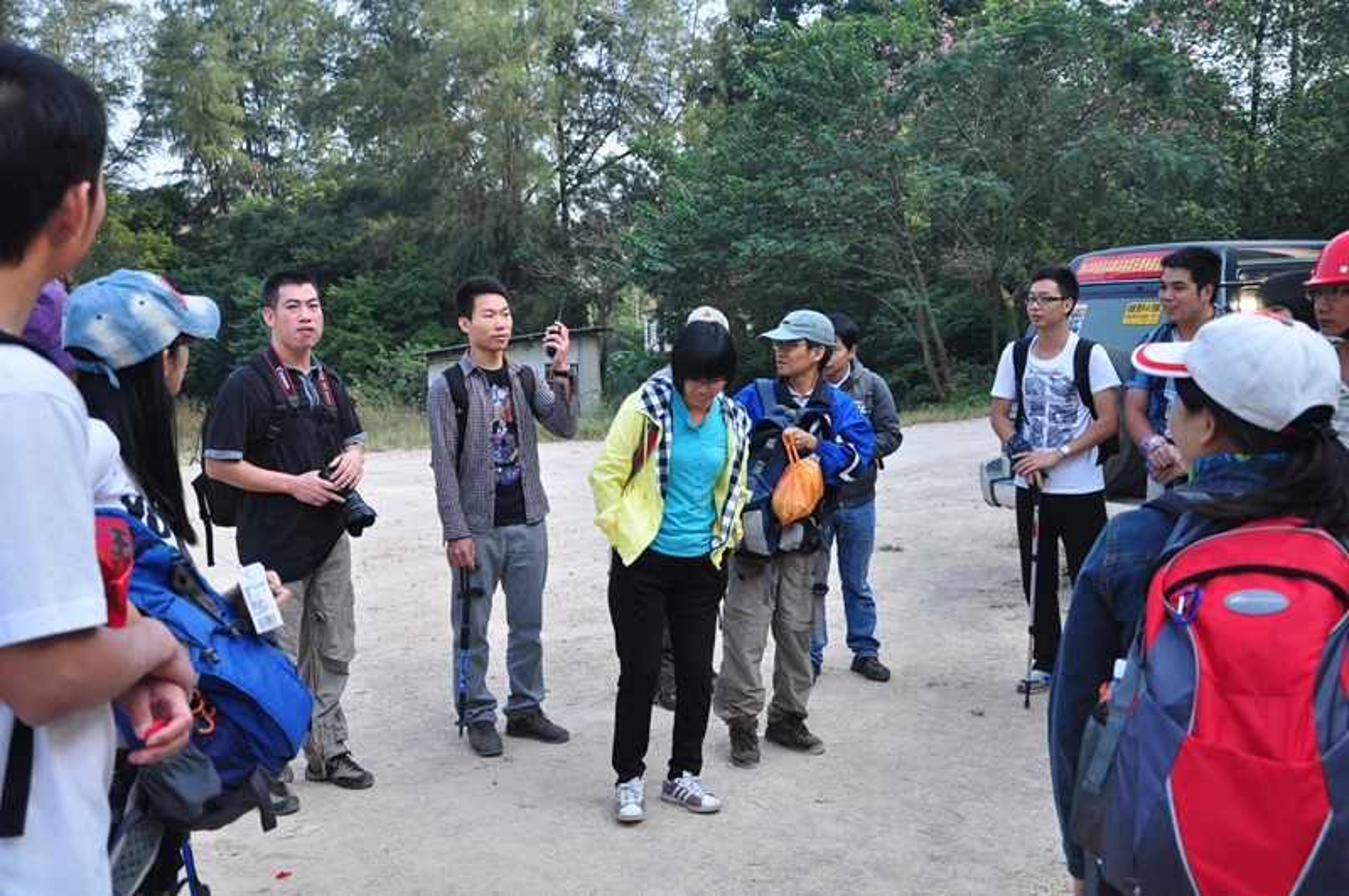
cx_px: 674
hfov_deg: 53.2
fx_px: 1347
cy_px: 448
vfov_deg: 36.8
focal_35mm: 36
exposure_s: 1/500
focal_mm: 24
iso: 320
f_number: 4.5
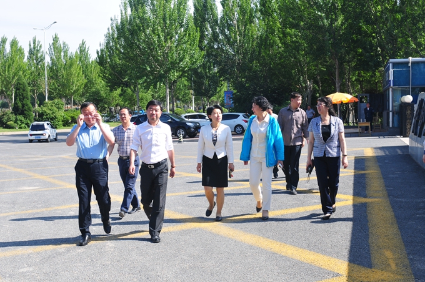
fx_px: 566
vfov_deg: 28.0
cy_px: 141
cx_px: 212
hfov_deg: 41.1
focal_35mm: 48
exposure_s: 1/250
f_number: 8
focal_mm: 32
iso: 250
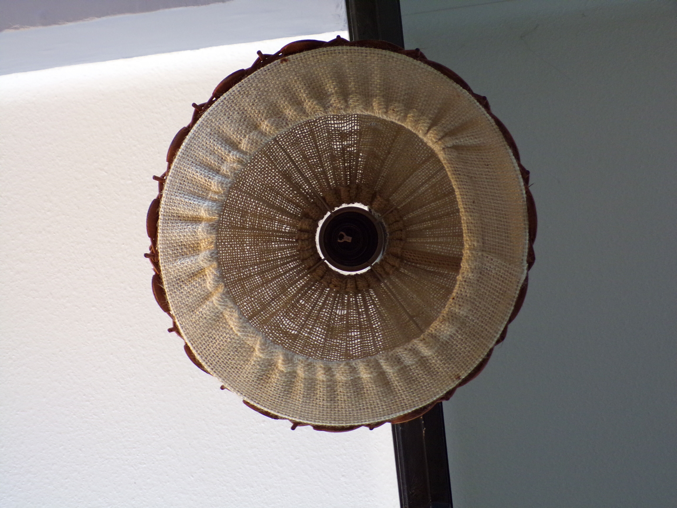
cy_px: 254
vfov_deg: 34.3
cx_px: 338
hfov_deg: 44.8
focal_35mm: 42
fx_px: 821
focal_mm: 7.6
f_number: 3.4
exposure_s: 1/17
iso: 213
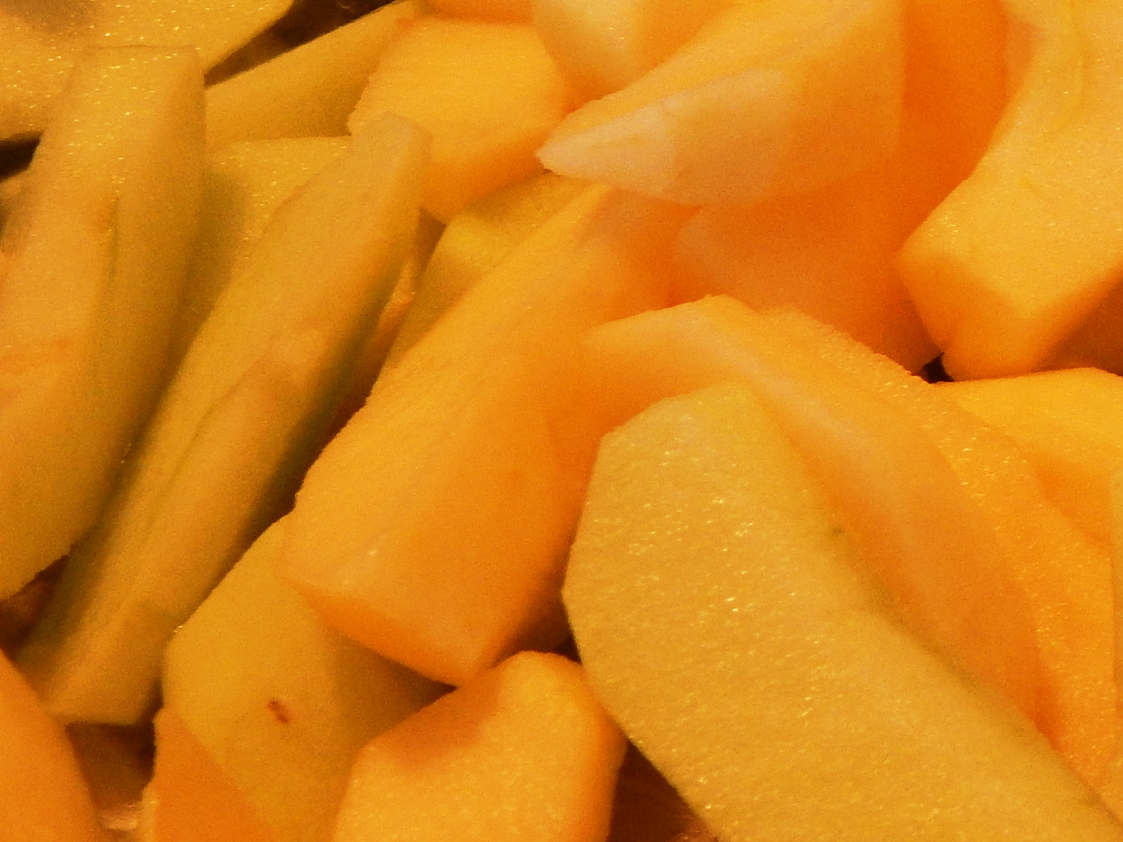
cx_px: 1359
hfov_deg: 12.1
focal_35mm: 159
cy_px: 309
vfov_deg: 9.3
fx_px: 5158
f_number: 4
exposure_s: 1/30
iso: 250
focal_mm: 10.9
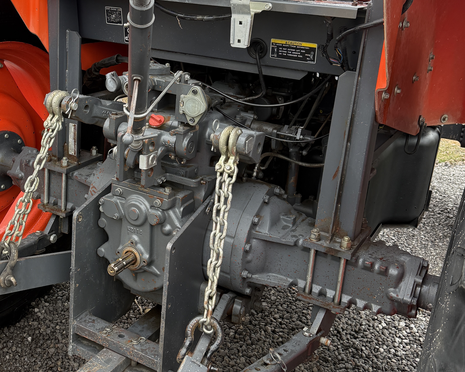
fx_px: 606
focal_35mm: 44
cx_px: 145
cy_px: 148
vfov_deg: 34.0
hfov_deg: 41.3
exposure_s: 1/822
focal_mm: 6.76
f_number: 1.78
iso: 100
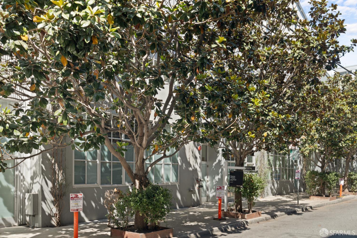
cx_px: 178
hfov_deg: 54.4
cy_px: 119
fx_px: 347
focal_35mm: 35
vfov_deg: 37.9
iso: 100
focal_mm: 35
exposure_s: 1/8
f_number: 8
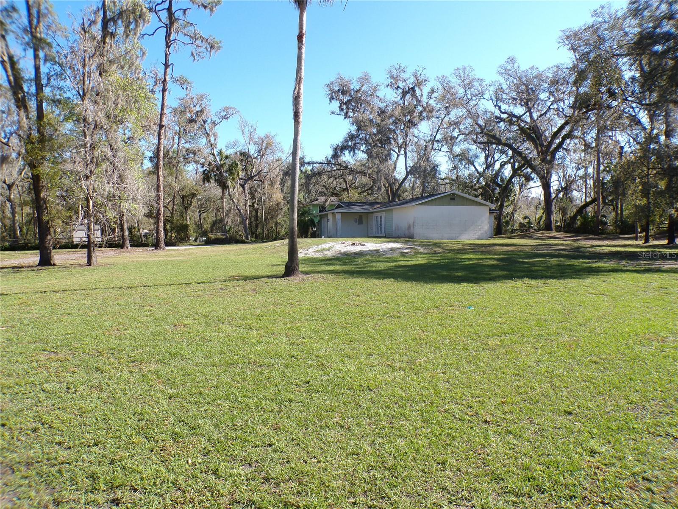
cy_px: 254
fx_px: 470
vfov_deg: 56.8
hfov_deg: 71.6
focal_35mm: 24
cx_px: 339
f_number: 4.4
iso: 100
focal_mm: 4.3
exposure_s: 1/300
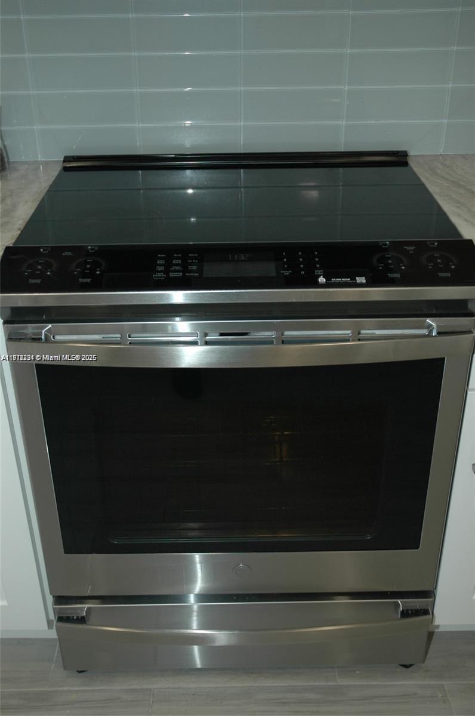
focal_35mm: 40
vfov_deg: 48.0
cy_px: 358
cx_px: 238
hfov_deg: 32.9
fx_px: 804
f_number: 4.5
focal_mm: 27
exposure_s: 1/60
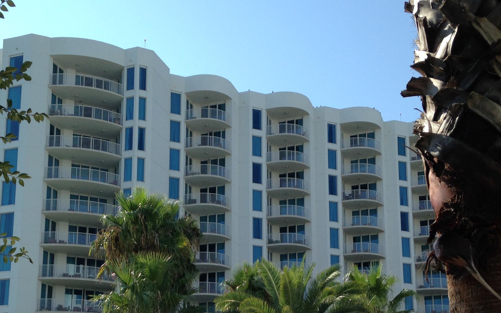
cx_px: 208
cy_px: 270
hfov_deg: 35.6
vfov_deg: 22.3
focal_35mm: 57
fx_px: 778
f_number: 2.4
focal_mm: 4.12
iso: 50
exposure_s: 1/1130
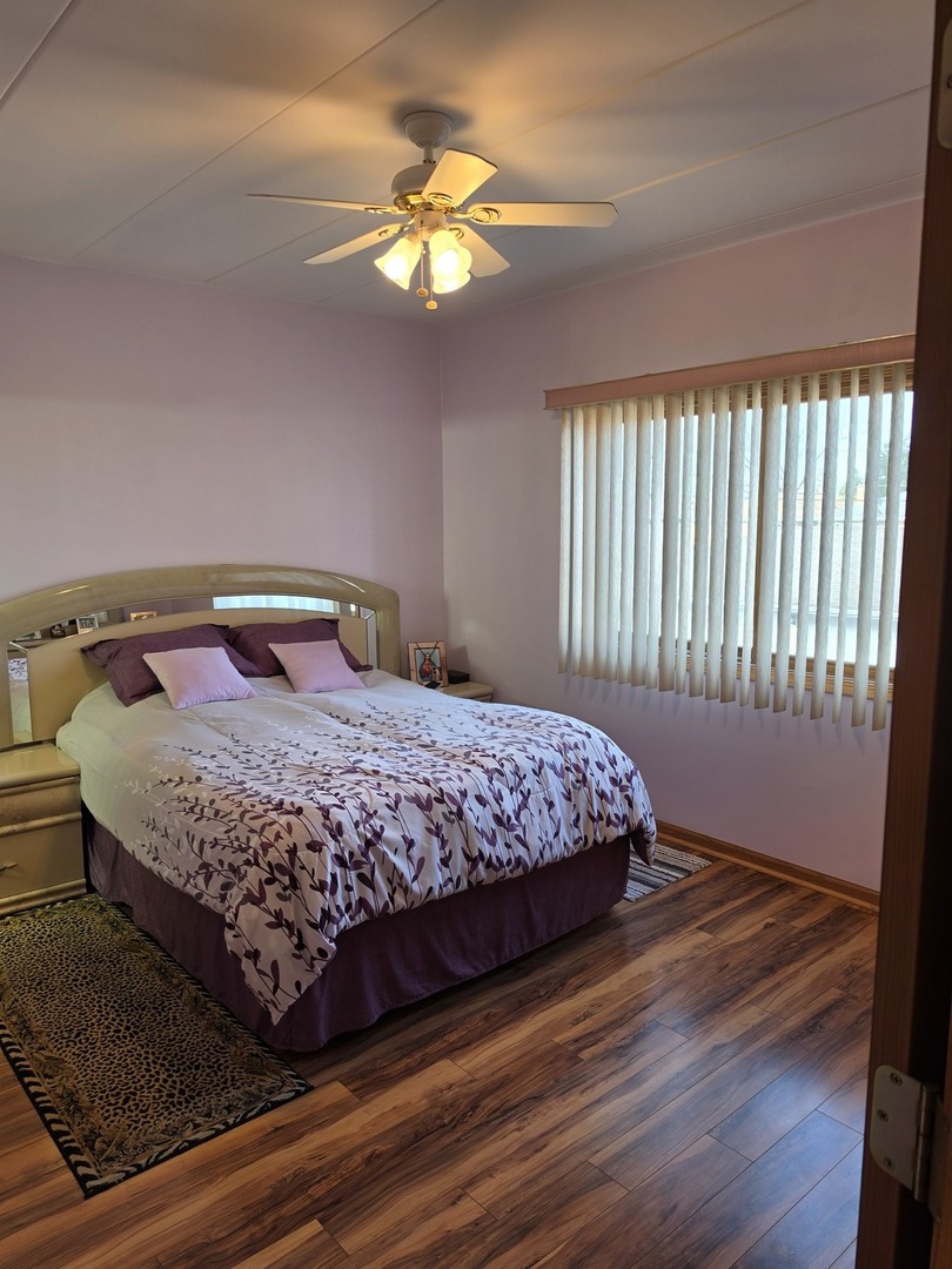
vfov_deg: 73.9
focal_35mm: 23
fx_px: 843
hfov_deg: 58.9
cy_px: 634
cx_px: 476
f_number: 1.4
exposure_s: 1/120
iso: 32
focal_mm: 6.5
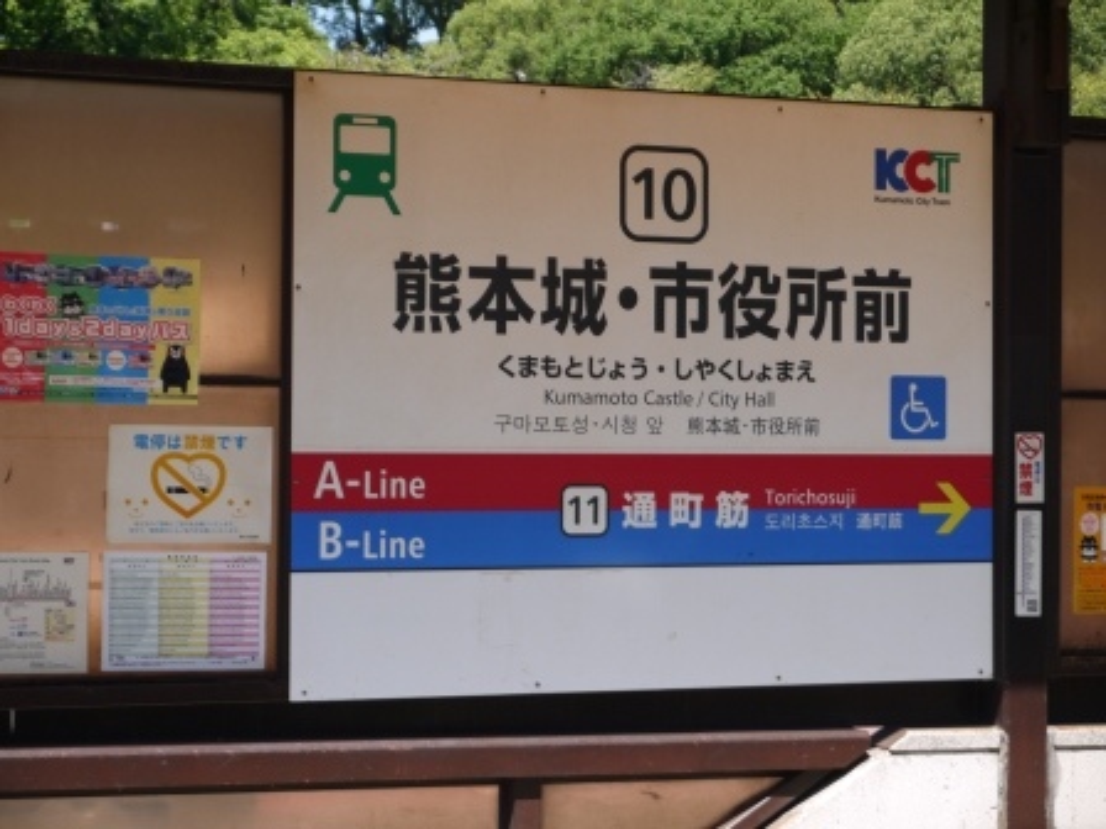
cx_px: 553
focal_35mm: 84
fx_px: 2684
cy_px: 414
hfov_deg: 23.3
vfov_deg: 17.6
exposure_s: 1/250
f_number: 7.1
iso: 160
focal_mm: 42
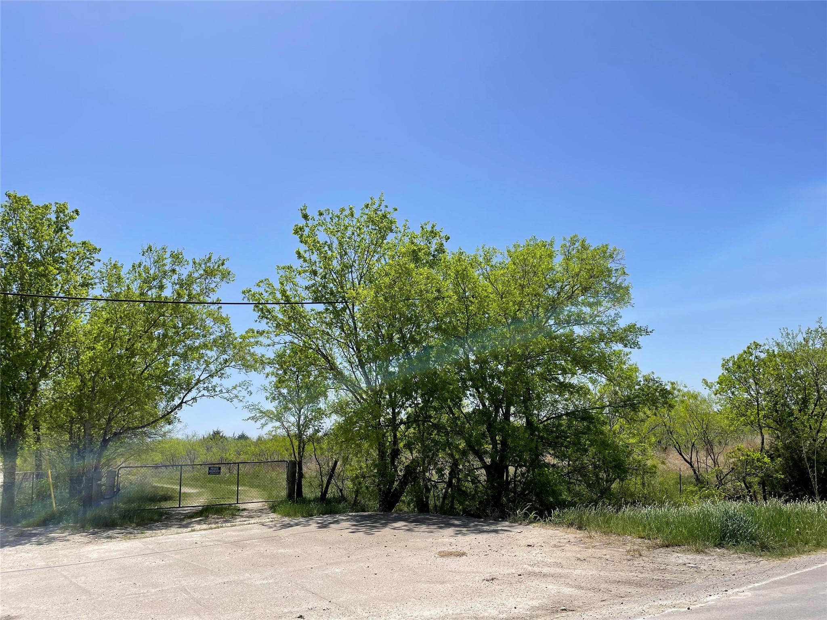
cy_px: 310
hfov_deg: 67.3
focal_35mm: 26
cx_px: 414
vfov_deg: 53.1
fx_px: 621
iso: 32
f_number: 1.6
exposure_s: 1/4831
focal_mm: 4.2
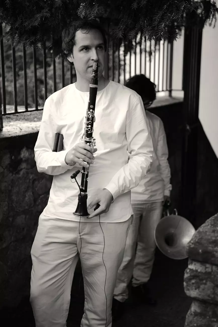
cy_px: 164
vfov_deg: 32.4
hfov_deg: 21.9
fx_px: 563
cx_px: 109
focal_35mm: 62
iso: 800
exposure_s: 1/250
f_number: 3.2
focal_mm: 62
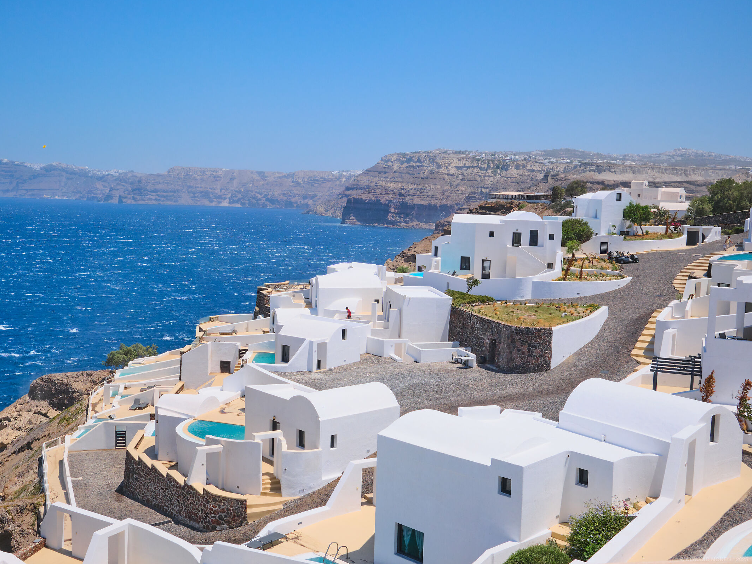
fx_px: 826
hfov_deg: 48.9
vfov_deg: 37.7
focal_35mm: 38
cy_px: 281
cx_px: 328
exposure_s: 1/2500
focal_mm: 23
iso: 640
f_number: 8
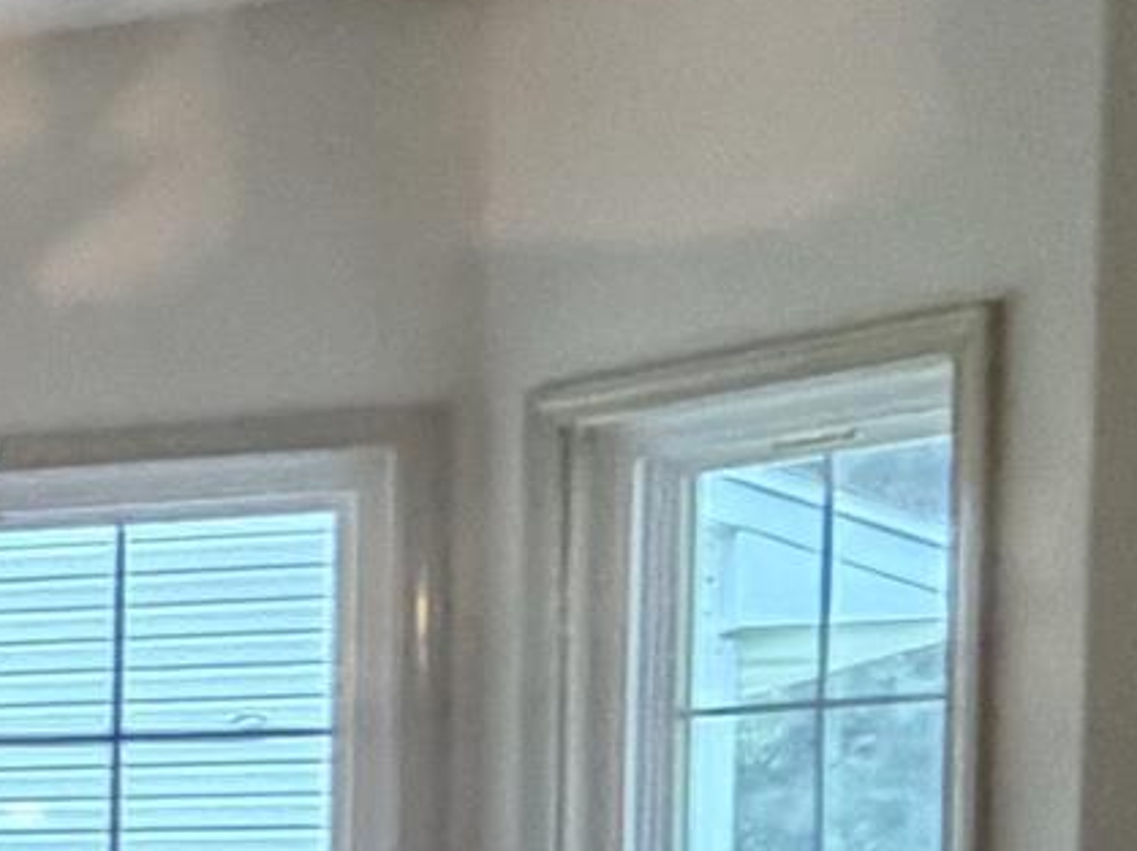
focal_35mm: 103
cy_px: 1047
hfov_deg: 11.5
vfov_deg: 13.9
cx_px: -2236
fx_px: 3381
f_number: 2.2
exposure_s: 1/60
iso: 400
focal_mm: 2.22
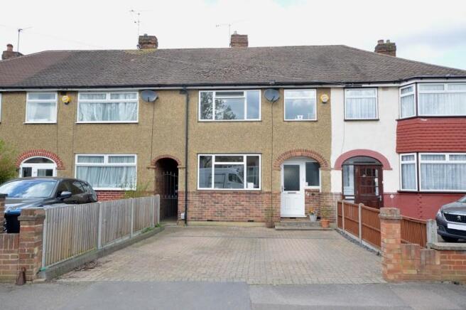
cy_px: 155
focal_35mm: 27
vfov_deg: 47.8
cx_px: 233
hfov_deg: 67.4
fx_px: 349
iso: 800
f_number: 14
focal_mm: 18
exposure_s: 1/125
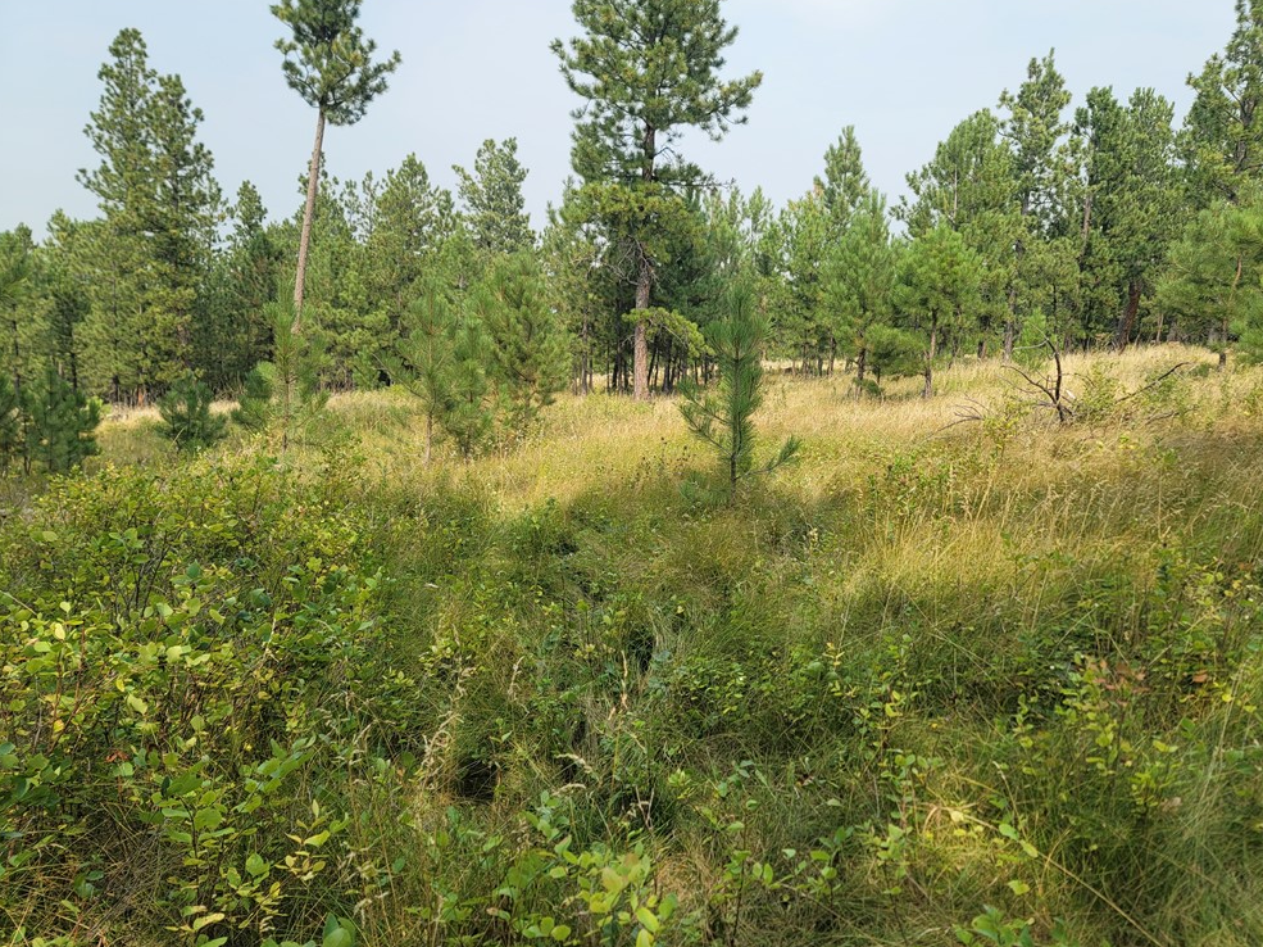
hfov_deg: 67.3
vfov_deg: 53.0
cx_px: 628
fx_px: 948
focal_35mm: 26
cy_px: 477
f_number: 1.8
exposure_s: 1/531
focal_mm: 7
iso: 20
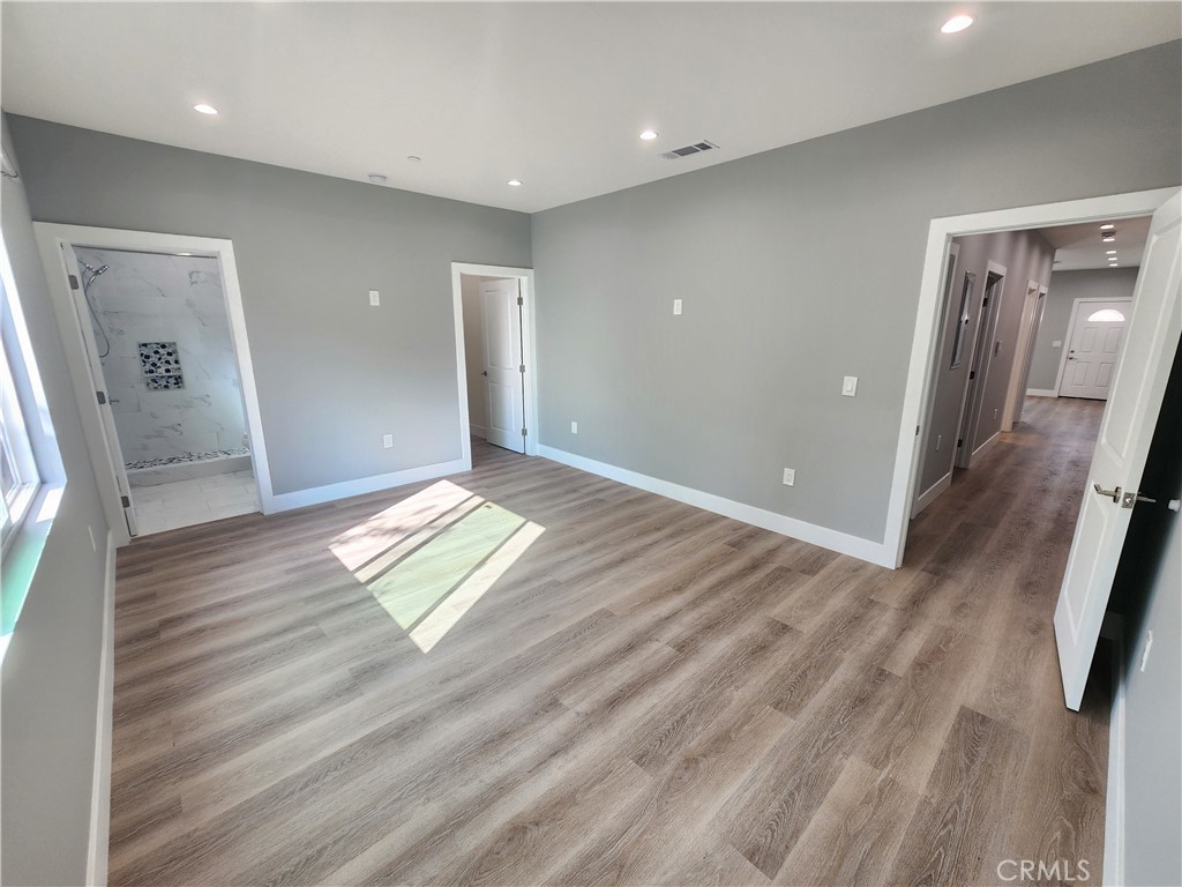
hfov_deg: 106.2
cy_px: 444
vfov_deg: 89.9
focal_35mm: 13
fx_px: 444
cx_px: 591
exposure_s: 1/60
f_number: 2.2
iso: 100
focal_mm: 2.2
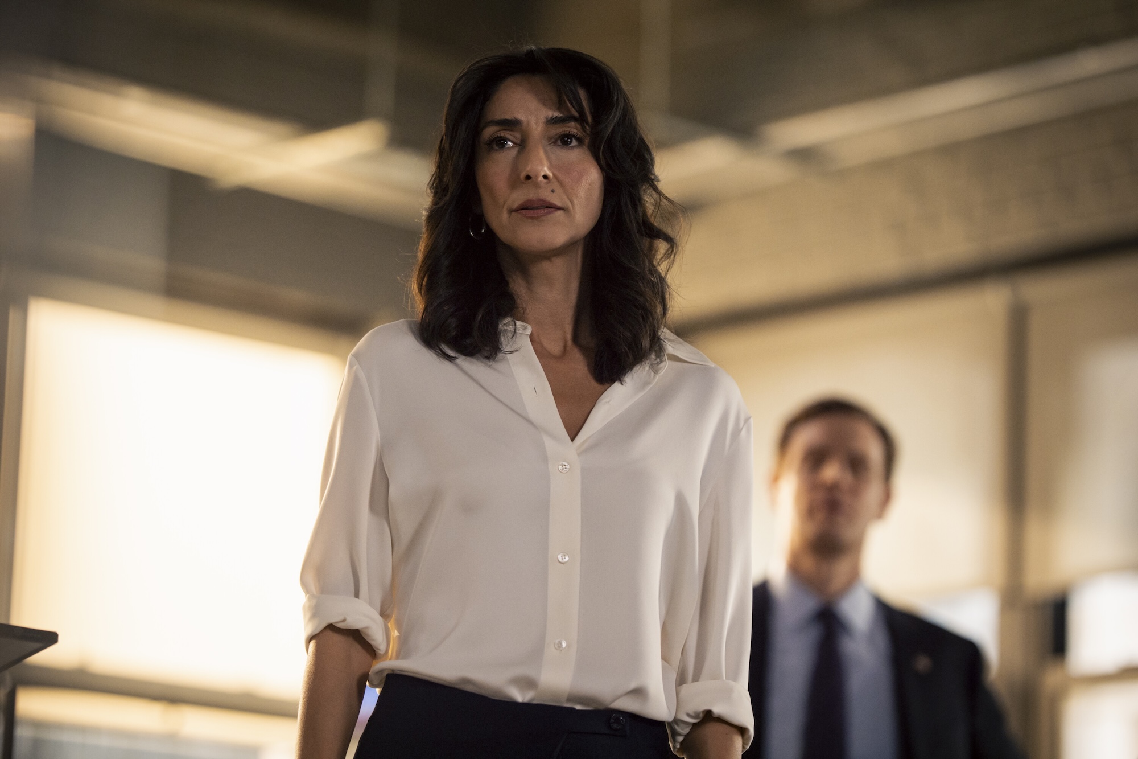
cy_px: 380
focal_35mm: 135
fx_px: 4267
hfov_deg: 15.2
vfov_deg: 10.2
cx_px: 569
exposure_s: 1/320
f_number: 2.2
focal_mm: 135
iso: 1600
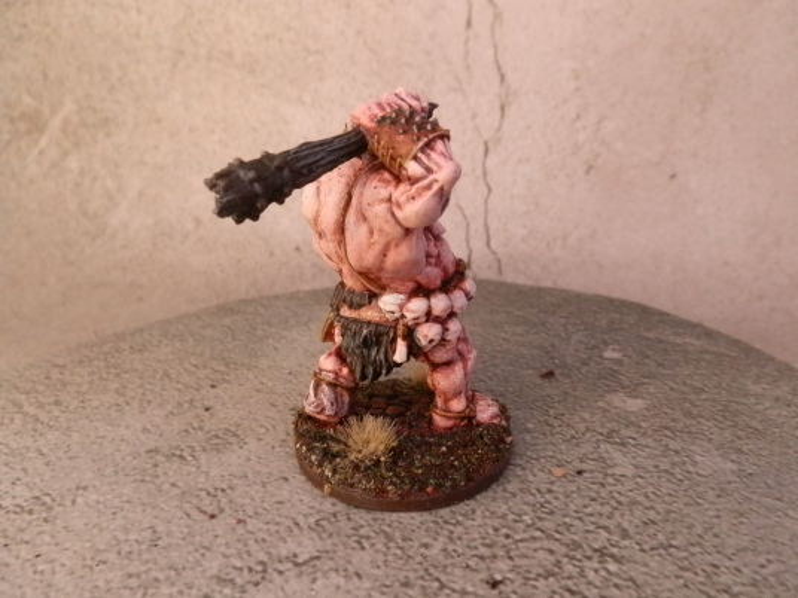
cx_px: 399
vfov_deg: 49.7
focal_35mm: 28
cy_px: 299
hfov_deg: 63.4
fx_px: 645
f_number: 3.1
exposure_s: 1/100
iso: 400
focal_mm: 5
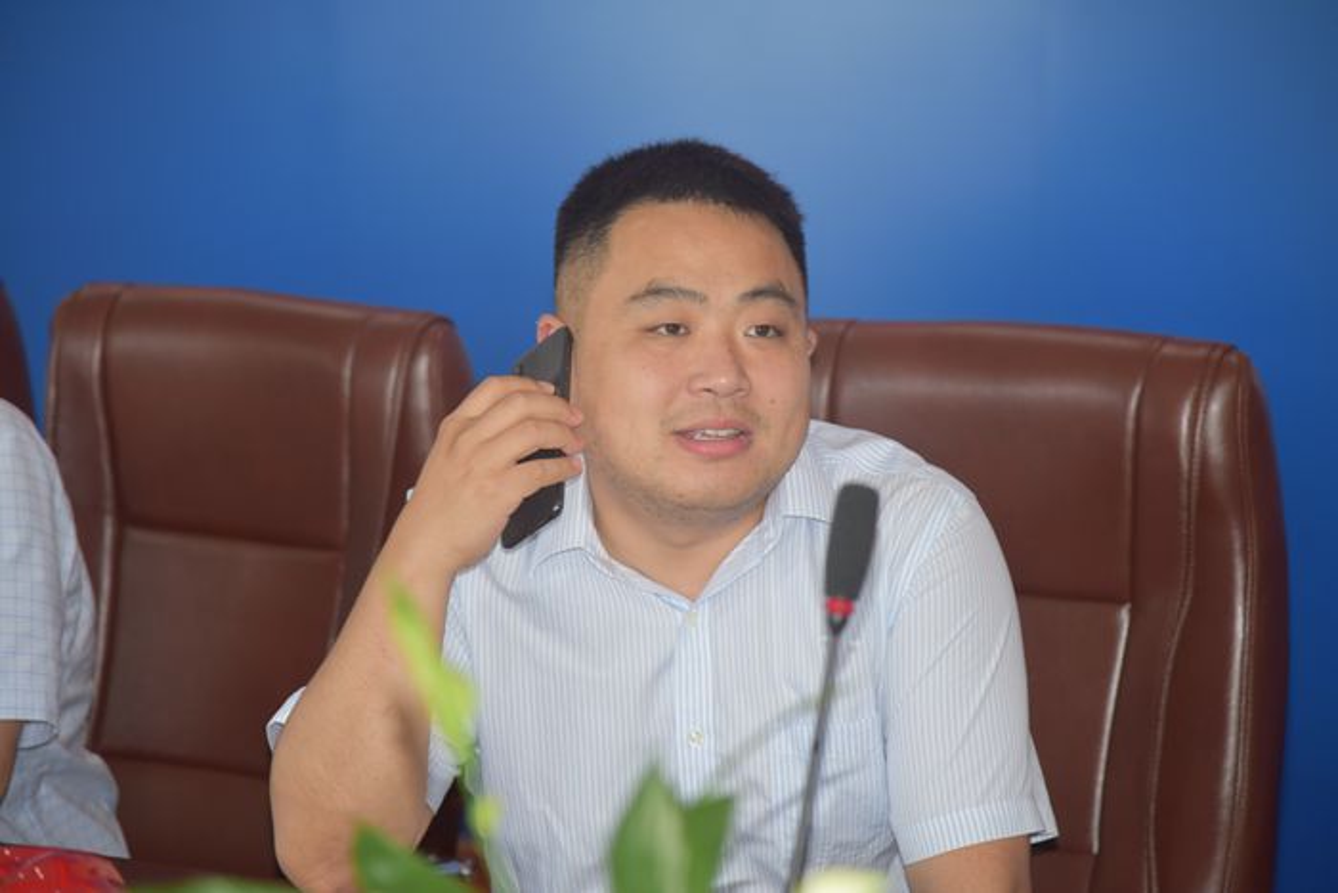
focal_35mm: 120
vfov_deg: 11.4
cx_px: 669
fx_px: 4461
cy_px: 446
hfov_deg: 17.1
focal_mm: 120
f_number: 4
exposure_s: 1/60
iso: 1100
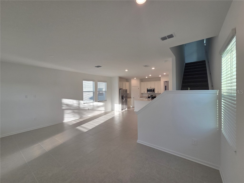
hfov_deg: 106.2
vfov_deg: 89.9
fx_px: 92
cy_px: 92
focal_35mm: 13
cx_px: 122
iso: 50
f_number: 2.2
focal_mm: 2.2
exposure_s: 1/120
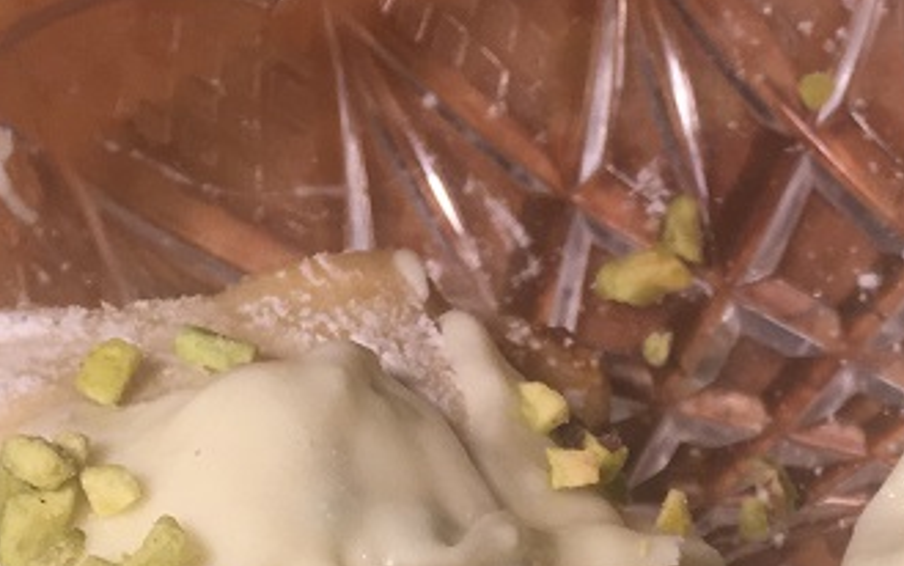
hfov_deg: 18.1
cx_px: 920
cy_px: 1091
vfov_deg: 10.8
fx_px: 2761
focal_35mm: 112
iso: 25
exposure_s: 1/107
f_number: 2.2
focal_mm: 4.15
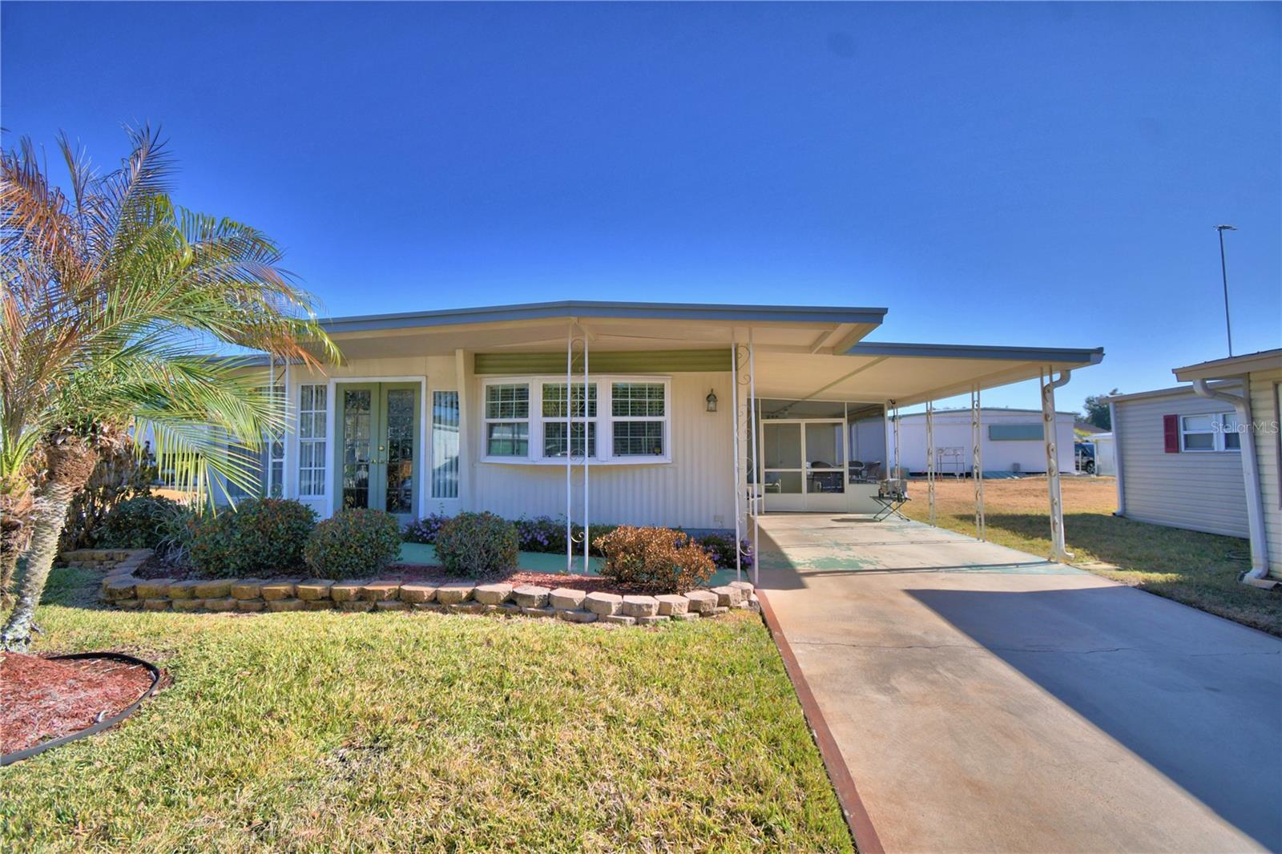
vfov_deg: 77.3
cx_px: 641
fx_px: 534
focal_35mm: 15
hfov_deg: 100.4
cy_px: 427
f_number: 4.5
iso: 100
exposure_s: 1/1250
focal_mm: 10
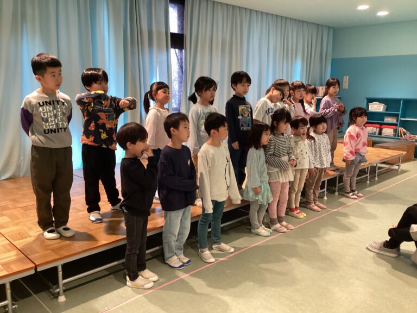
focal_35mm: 31
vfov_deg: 45.4
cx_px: 208
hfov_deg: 58.4
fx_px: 373
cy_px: 156
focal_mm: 3.3
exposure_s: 1/50
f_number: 2.4
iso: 250
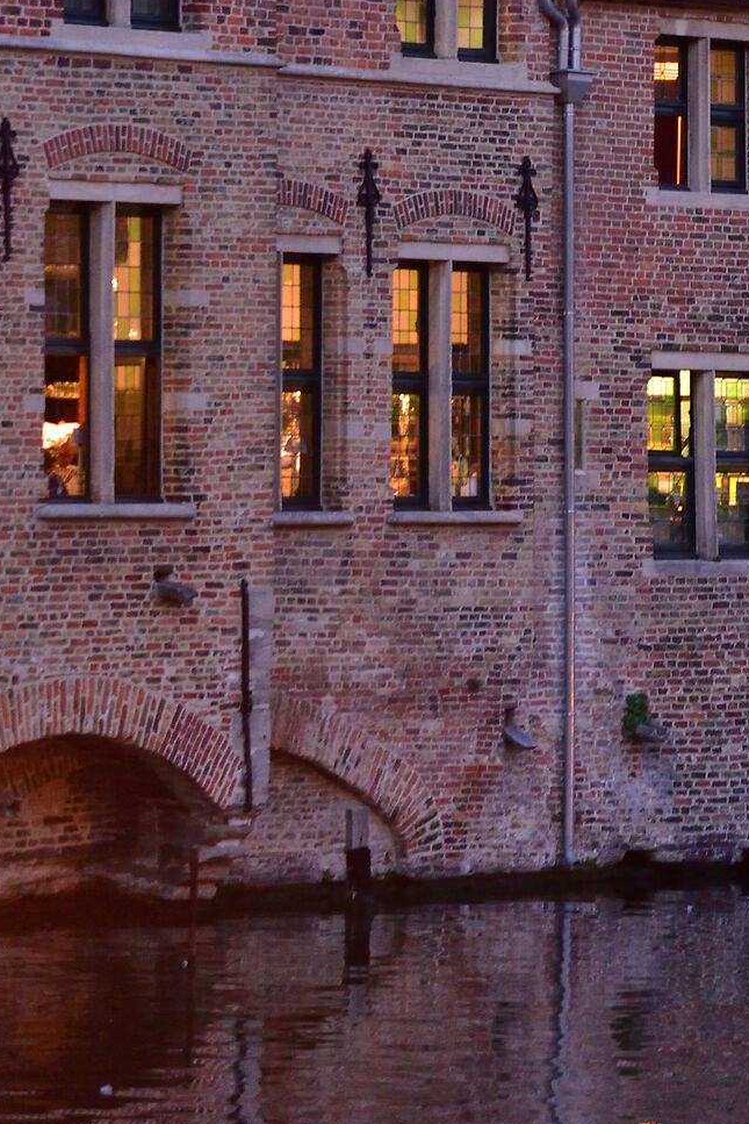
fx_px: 6582
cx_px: 1173
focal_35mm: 211
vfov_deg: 9.7
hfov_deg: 6.4
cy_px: 248
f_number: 4.5
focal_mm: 85
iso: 1800
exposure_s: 1/25
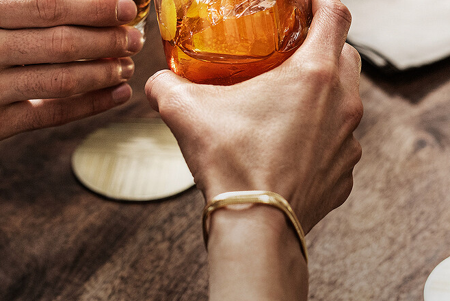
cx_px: 217
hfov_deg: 17.9
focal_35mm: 114
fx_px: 1425
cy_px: 23
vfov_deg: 11.9
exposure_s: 1/160
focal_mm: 50
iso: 640
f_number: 4
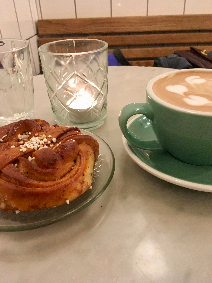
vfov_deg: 61.7
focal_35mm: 29
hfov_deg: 48.2
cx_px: 106
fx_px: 237
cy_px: 142
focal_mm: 4.15
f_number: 2.2
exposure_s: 1/25
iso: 250
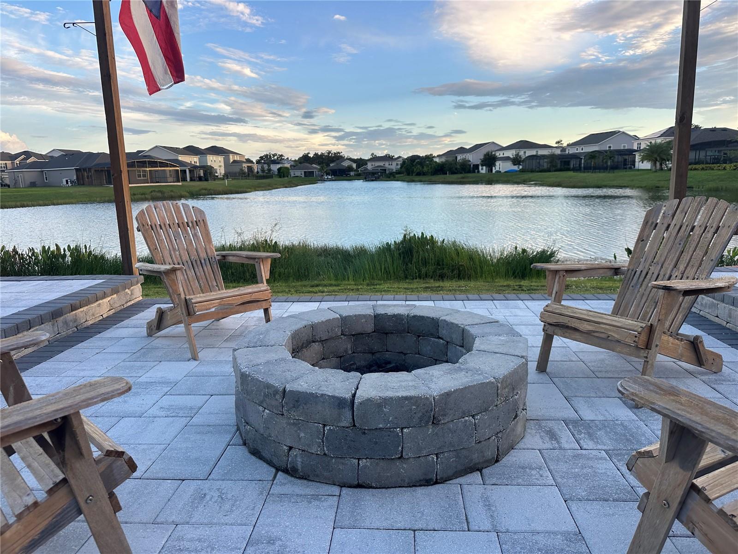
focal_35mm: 24
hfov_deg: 71.6
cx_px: 369
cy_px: 277
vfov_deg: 56.8
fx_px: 512
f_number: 1.78
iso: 80
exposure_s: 1/604
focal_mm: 6.86
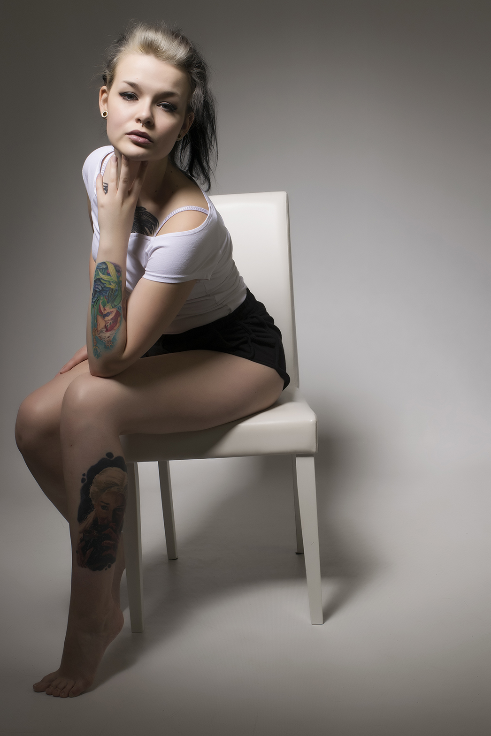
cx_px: 242
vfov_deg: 38.2
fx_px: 1064
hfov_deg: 26.0
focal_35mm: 52
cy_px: 369
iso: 200
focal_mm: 34
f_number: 16
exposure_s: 1/60
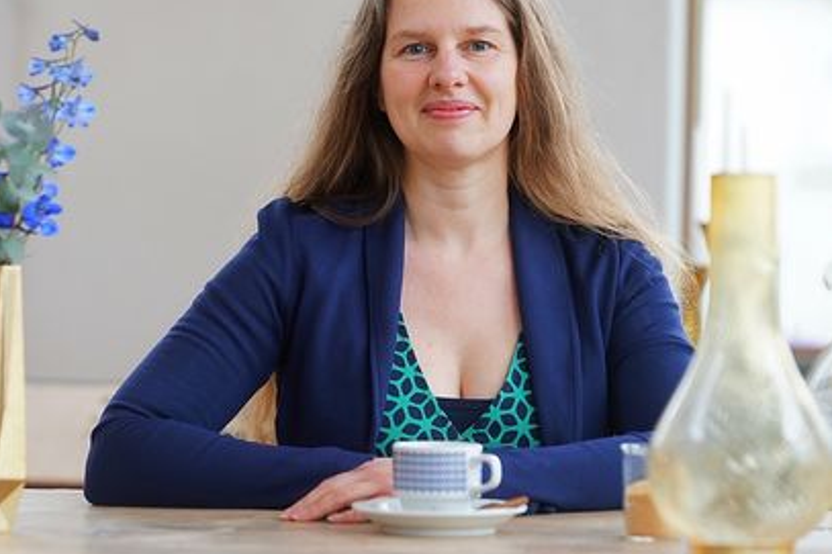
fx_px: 2980
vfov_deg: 10.6
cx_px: 325
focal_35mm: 129
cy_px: 222
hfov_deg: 15.9
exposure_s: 1/125
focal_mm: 105
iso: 800
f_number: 3.5
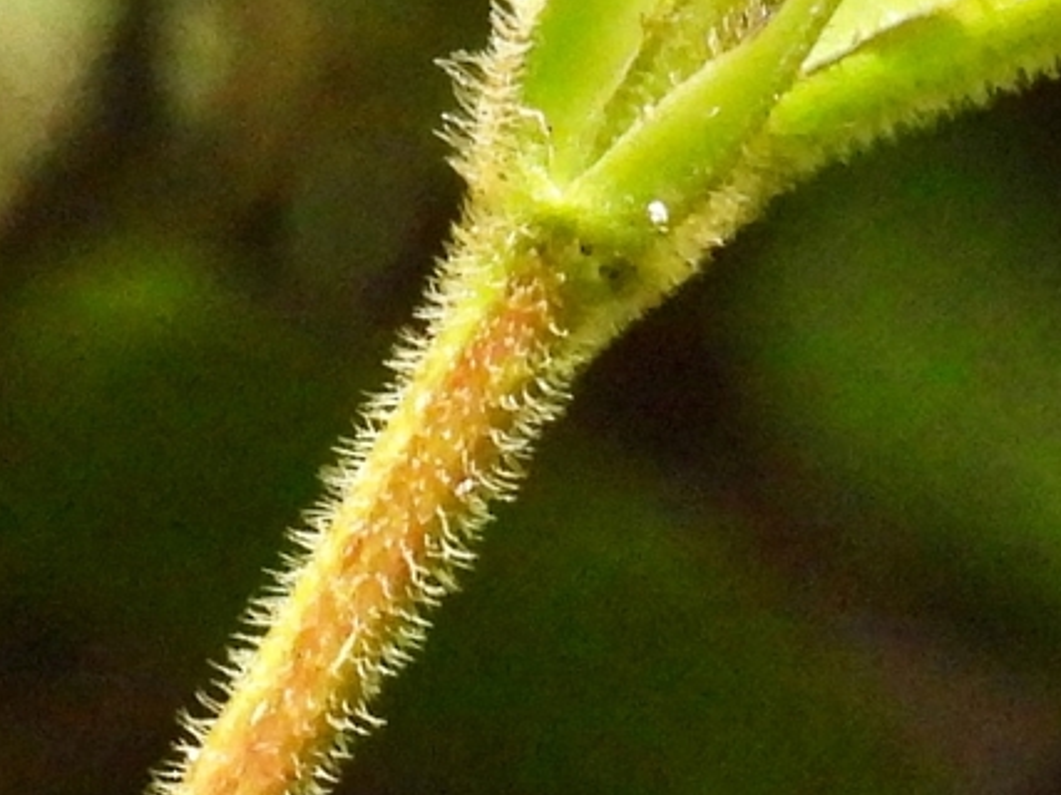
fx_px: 65451
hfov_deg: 0.9
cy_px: 809
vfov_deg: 0.7
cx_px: 1404
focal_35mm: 2136
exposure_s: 1/800
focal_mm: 143
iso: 1250
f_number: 5.6
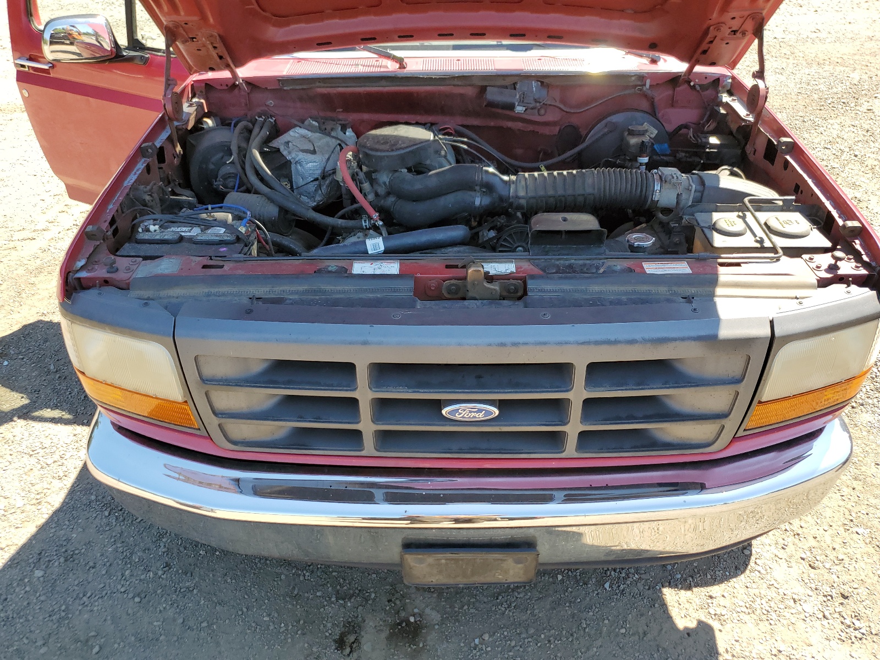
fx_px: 661
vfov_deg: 53.1
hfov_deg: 67.3
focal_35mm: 26
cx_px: 440
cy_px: 330
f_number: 1.5
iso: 50
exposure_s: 1/588
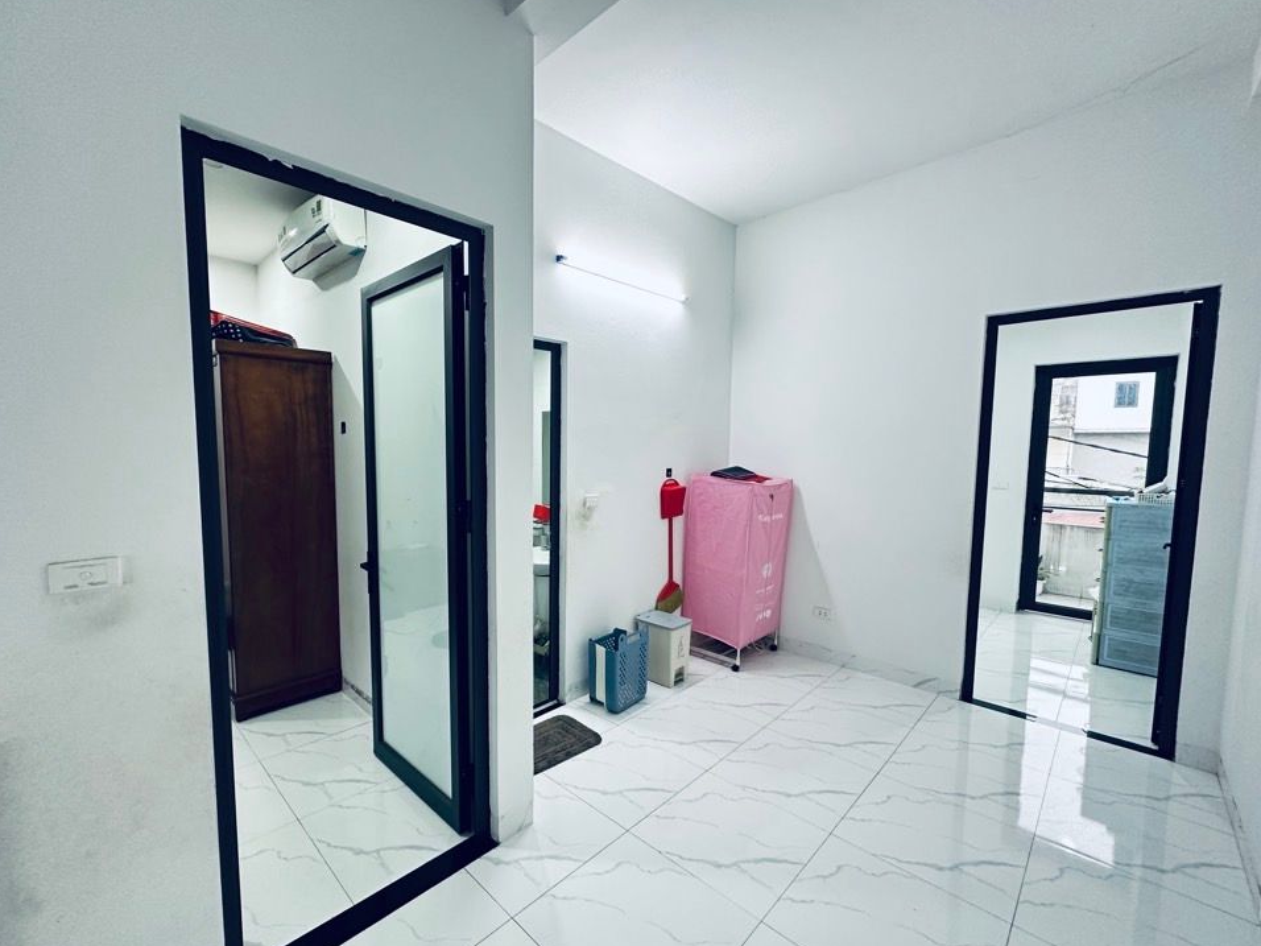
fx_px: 546
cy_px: 488
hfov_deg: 98.0
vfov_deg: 81.7
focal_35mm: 15
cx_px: 587
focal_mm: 2.22
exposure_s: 1/50
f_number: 2.2
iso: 250
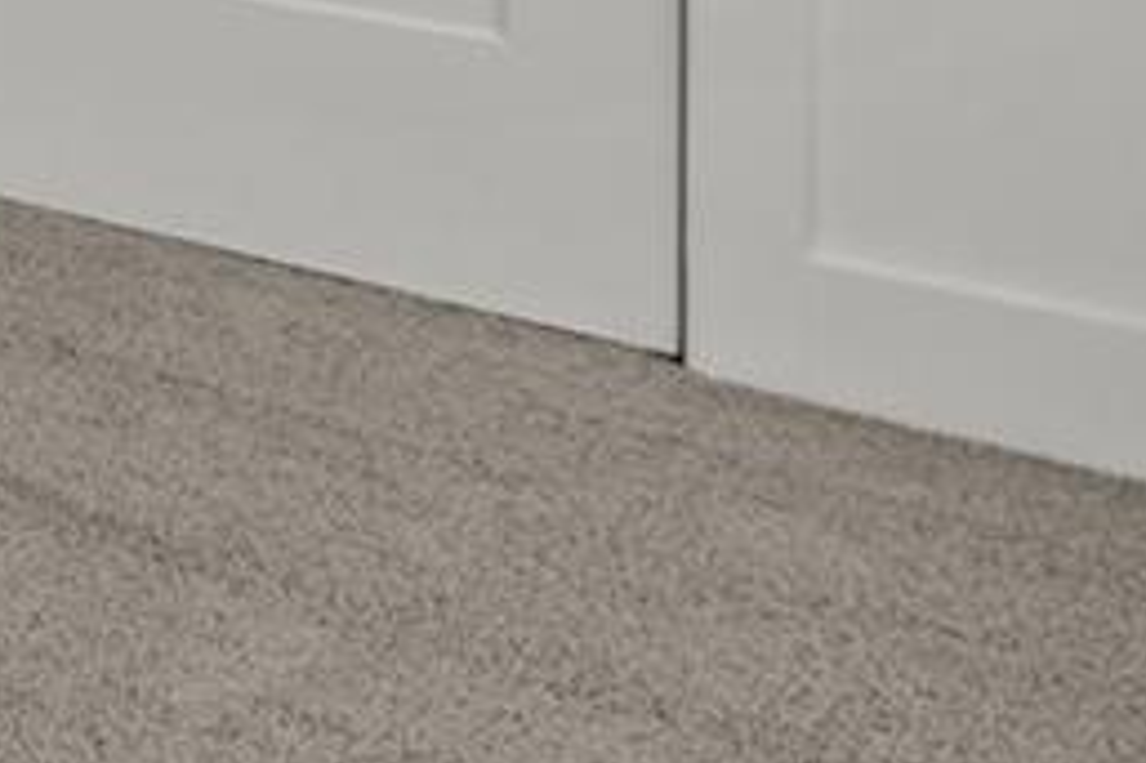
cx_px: -1208
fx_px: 2577
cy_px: -660
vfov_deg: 14.5
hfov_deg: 17.3
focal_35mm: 81
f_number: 9
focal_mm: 13
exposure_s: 1/8
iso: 250
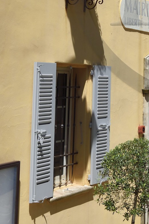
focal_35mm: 86
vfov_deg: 22.3
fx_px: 535
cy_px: -27
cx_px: 201
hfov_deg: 15.0
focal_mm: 28
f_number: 14
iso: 200
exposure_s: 1/250
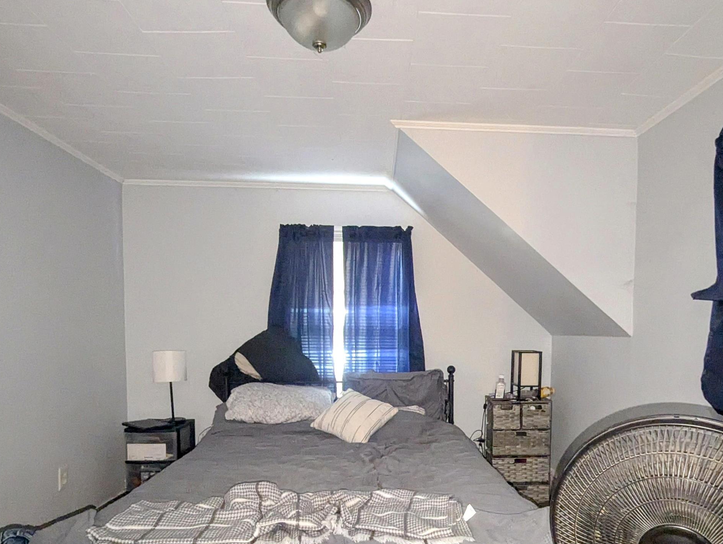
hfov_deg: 78.7
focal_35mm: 21
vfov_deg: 62.3
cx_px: 395
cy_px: 353
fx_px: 439
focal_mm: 1.95
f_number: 2.2
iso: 1372
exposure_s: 1/20
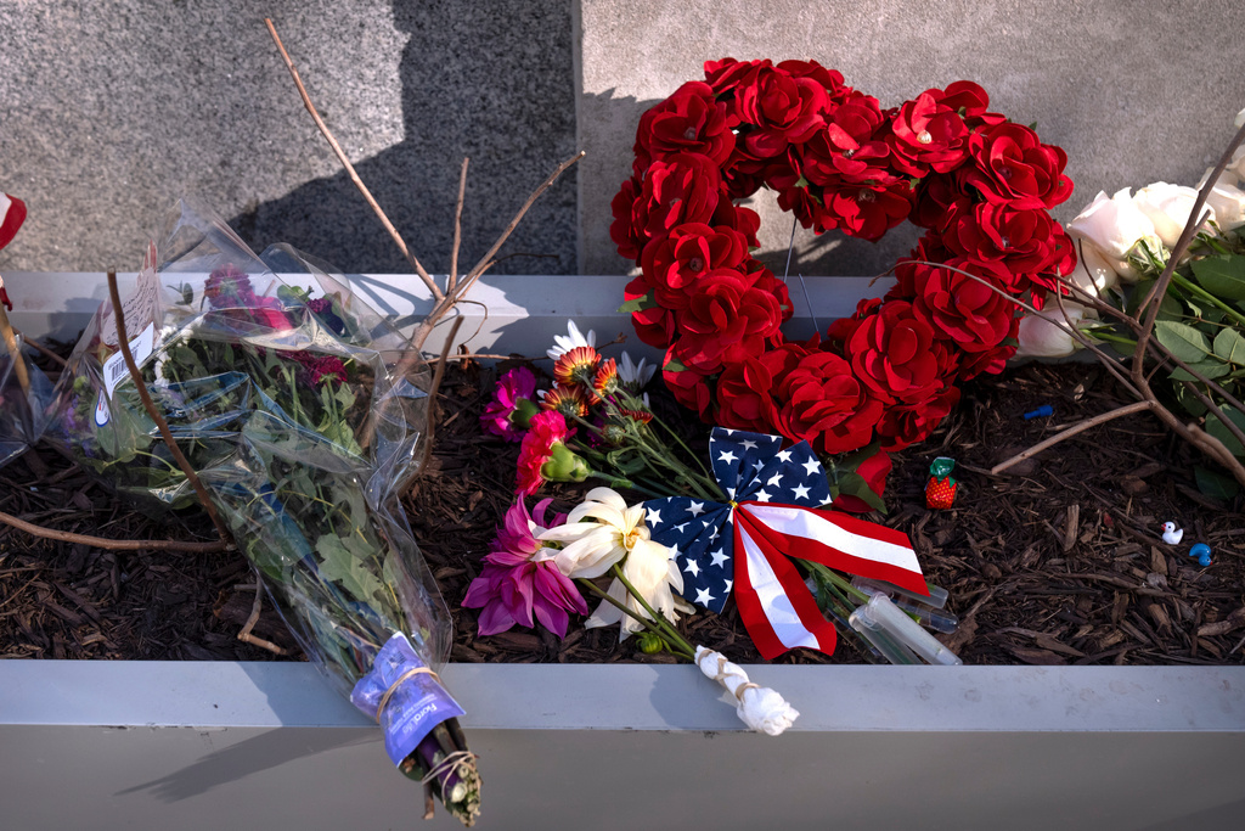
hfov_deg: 47.4
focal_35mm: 41
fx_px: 1418
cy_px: 416
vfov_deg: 32.6
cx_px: 622
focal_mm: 41
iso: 2000
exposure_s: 1/1600
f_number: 5
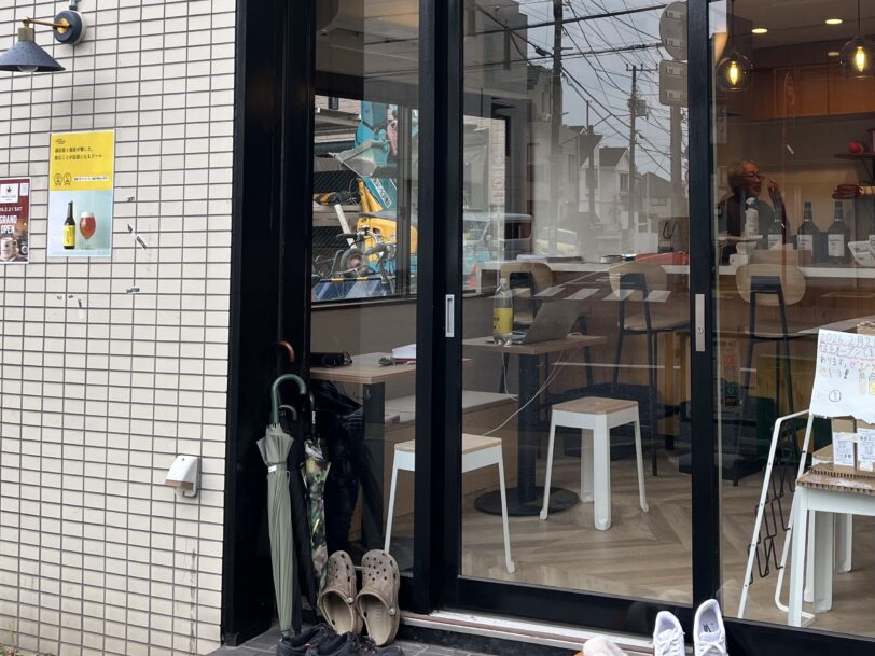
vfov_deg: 34.2
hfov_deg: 44.0
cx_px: 673
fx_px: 1036
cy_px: 144
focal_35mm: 41
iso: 40
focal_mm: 5.1
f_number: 1.6
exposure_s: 1/242
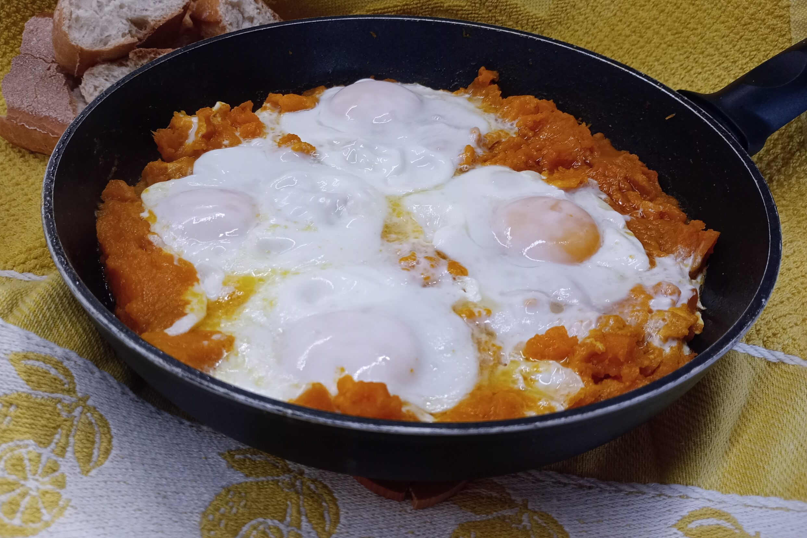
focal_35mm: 30
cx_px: 395
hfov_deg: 61.9
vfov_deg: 43.6
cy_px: 271
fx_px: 672
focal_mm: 4.27
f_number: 1.8
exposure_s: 1/50
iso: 496
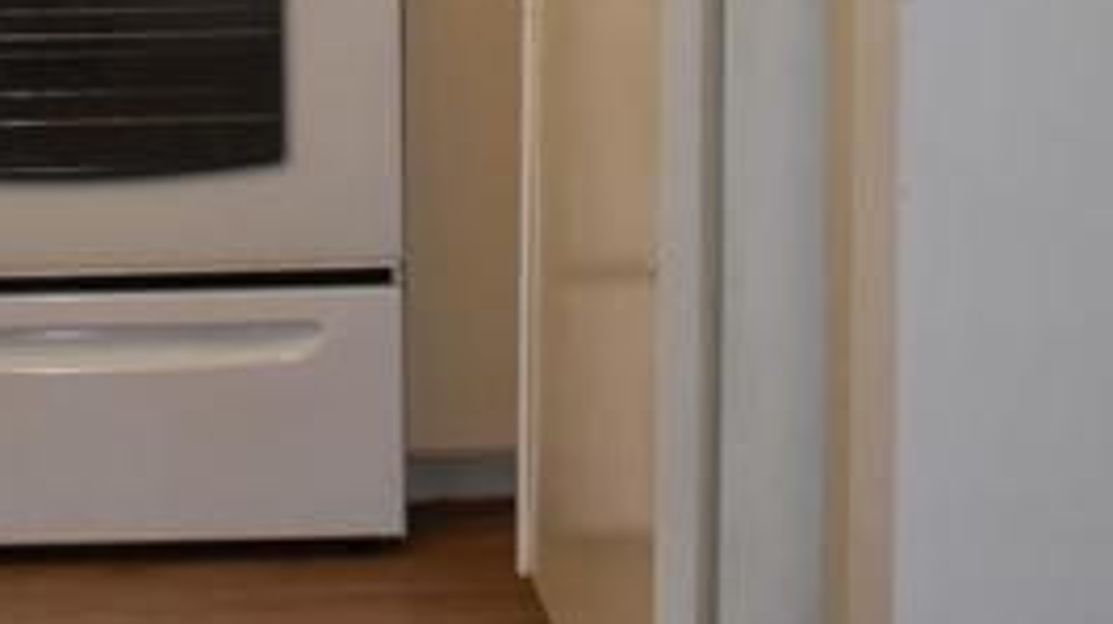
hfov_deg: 18.3
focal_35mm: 115
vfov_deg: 10.1
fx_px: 3391
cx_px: 96
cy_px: -394
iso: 320
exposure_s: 1/125
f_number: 3.5
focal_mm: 18
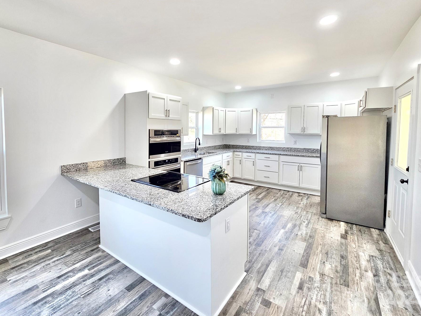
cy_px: 135
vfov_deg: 81.2
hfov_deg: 98.1
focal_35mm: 15
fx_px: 182
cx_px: 199
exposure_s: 1/60
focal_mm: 2.2
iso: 125
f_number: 2.2
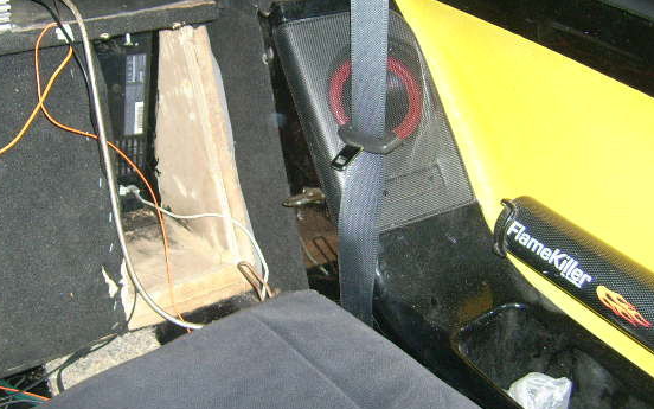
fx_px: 766
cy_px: 198
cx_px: 288
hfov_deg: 46.1
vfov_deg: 29.9
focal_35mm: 43
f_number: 2.8
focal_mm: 5.95
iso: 100
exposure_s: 1/60
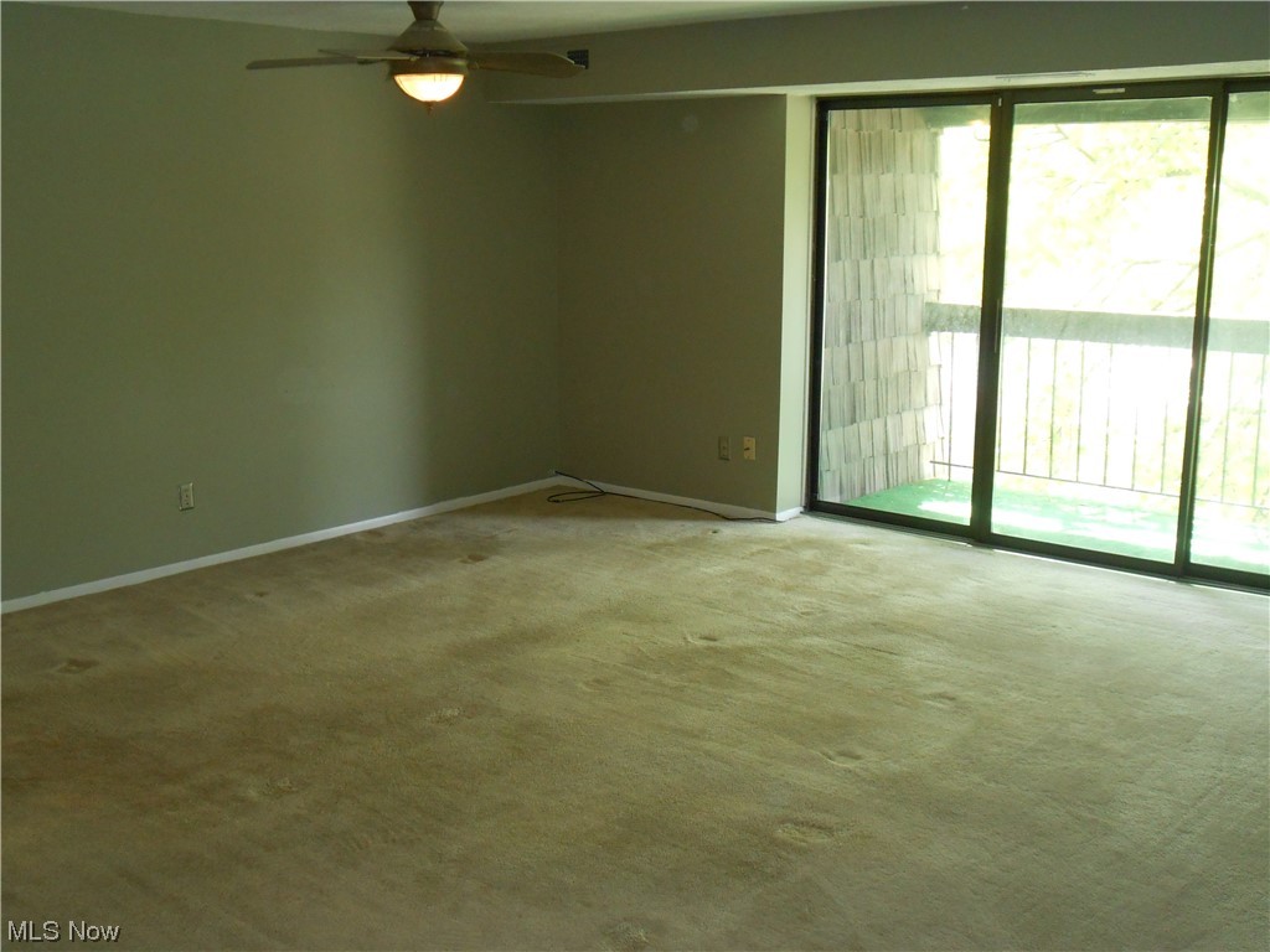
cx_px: 635
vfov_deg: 37.7
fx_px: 1394
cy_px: 476
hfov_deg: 49.0
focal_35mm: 38
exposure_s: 1/30
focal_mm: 6.8
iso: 320
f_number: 4.2
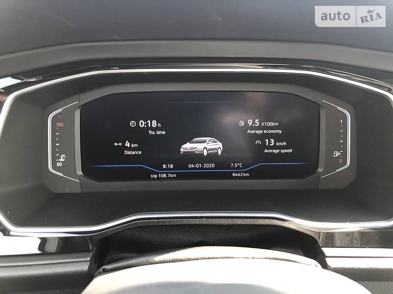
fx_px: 318
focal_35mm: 28
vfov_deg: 49.7
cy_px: 147
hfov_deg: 63.4
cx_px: 196
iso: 40
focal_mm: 4
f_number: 1.8
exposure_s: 1/28
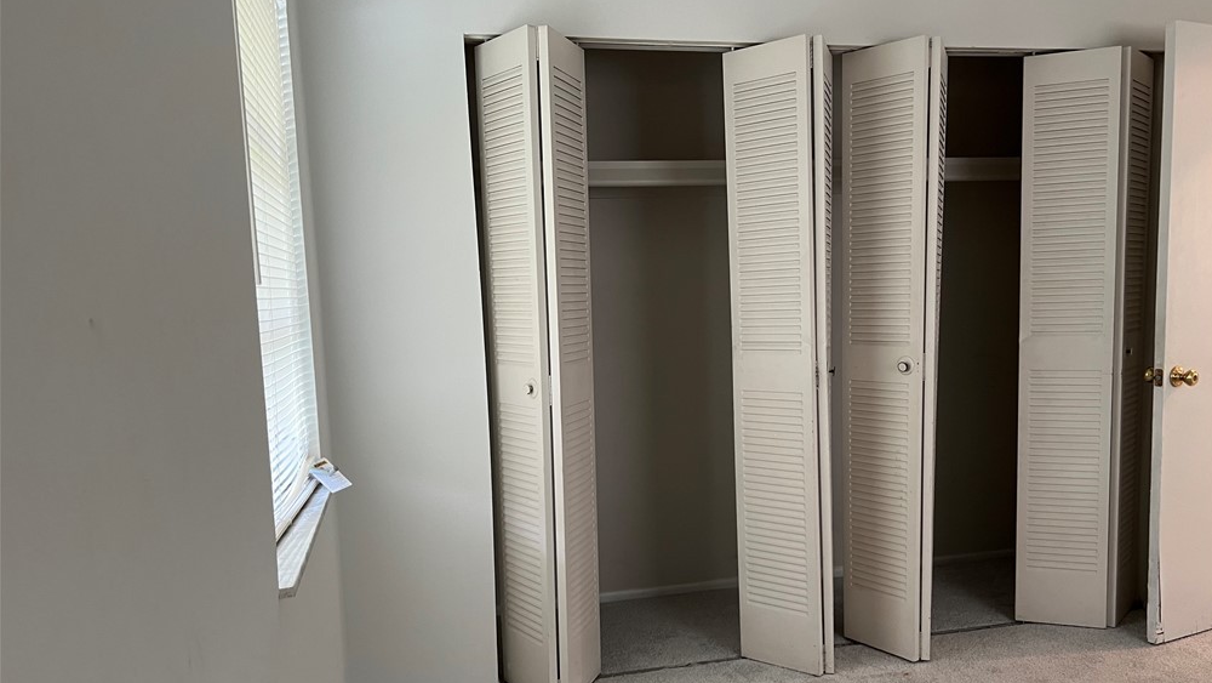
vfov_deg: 40.1
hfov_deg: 66.0
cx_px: 619
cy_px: 395
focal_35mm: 29
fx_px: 932
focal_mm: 5.7
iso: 100
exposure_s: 1/60
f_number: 1.5
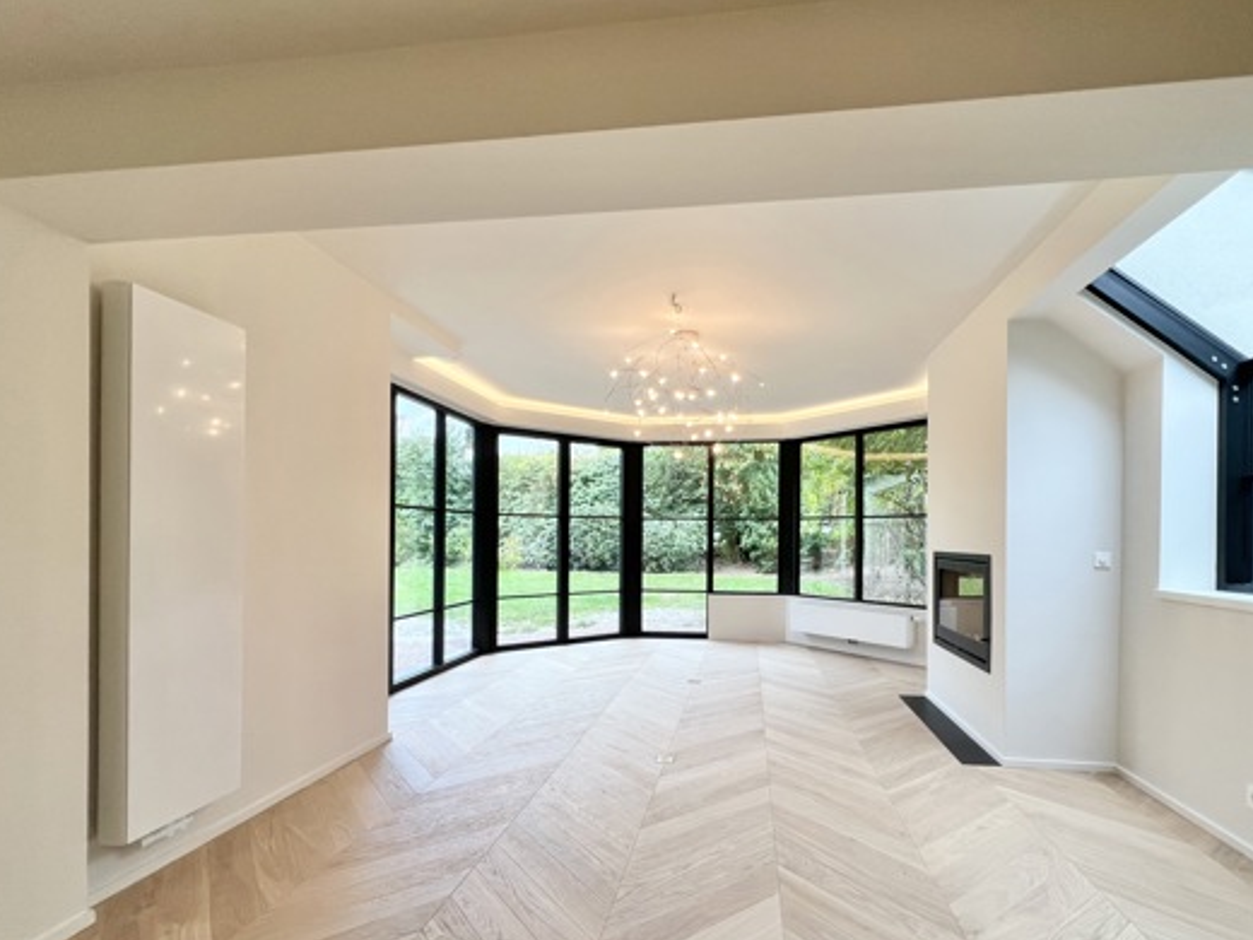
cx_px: 660
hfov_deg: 94.4
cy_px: 537
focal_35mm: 16
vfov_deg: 77.6
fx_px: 579
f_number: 1.8
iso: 64
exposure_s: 1/100
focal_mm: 1.57
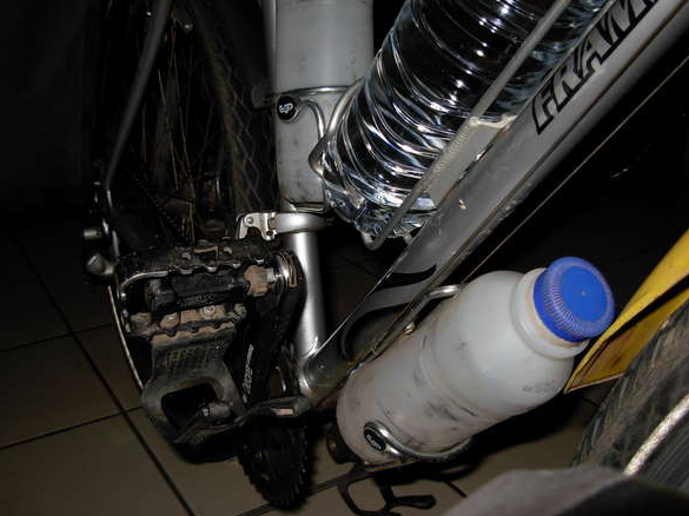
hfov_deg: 47.9
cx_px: 342
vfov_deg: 36.8
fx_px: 776
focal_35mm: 39
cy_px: 257
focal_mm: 6.3
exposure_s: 1/22.6
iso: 79
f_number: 2.9
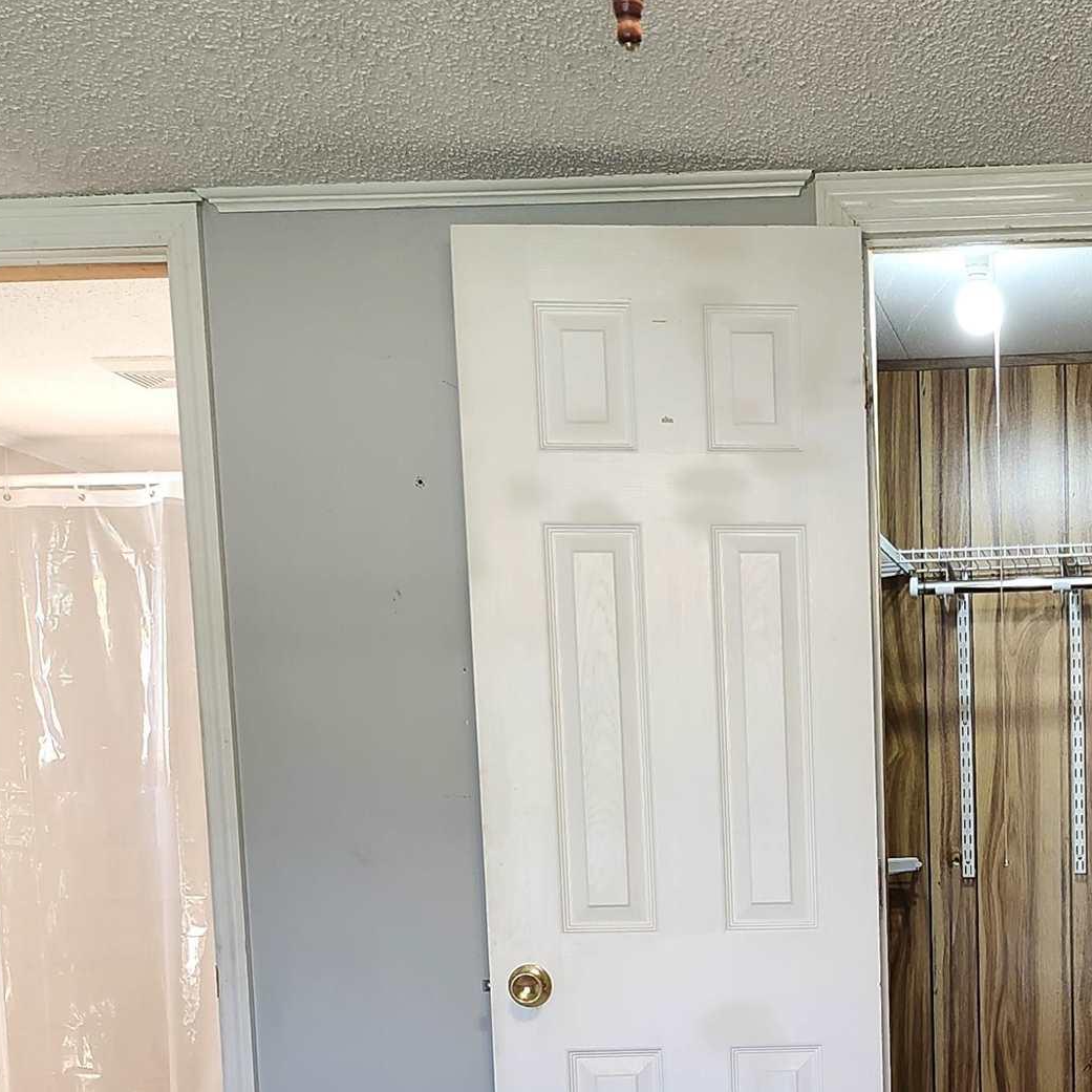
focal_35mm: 60
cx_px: 1009
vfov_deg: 26.8
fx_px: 2141
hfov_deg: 27.4
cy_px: 1136
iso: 320
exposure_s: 1/120
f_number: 1.8
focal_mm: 5.54
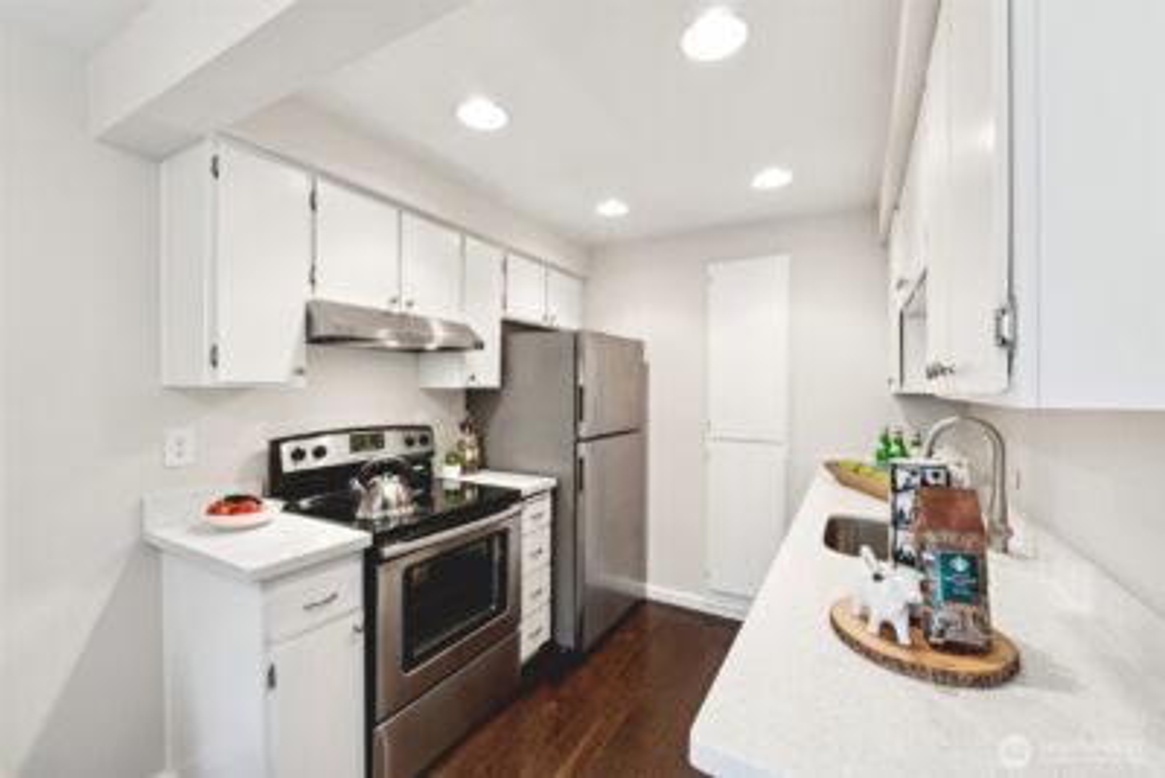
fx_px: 486
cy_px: 389
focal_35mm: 15
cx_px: 582
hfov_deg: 100.4
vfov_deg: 77.4
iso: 200
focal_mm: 10
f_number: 9
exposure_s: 1/2.5
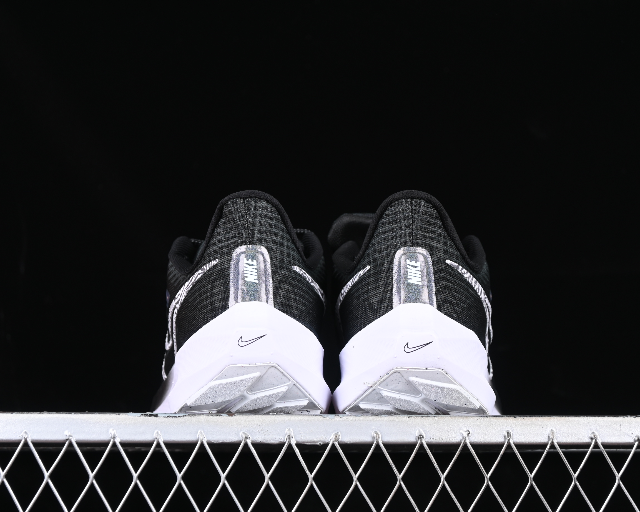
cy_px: 256
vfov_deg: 18.1
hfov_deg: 22.5
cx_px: 334
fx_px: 1610
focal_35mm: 85
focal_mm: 50
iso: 160
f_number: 6.3
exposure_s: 1/60
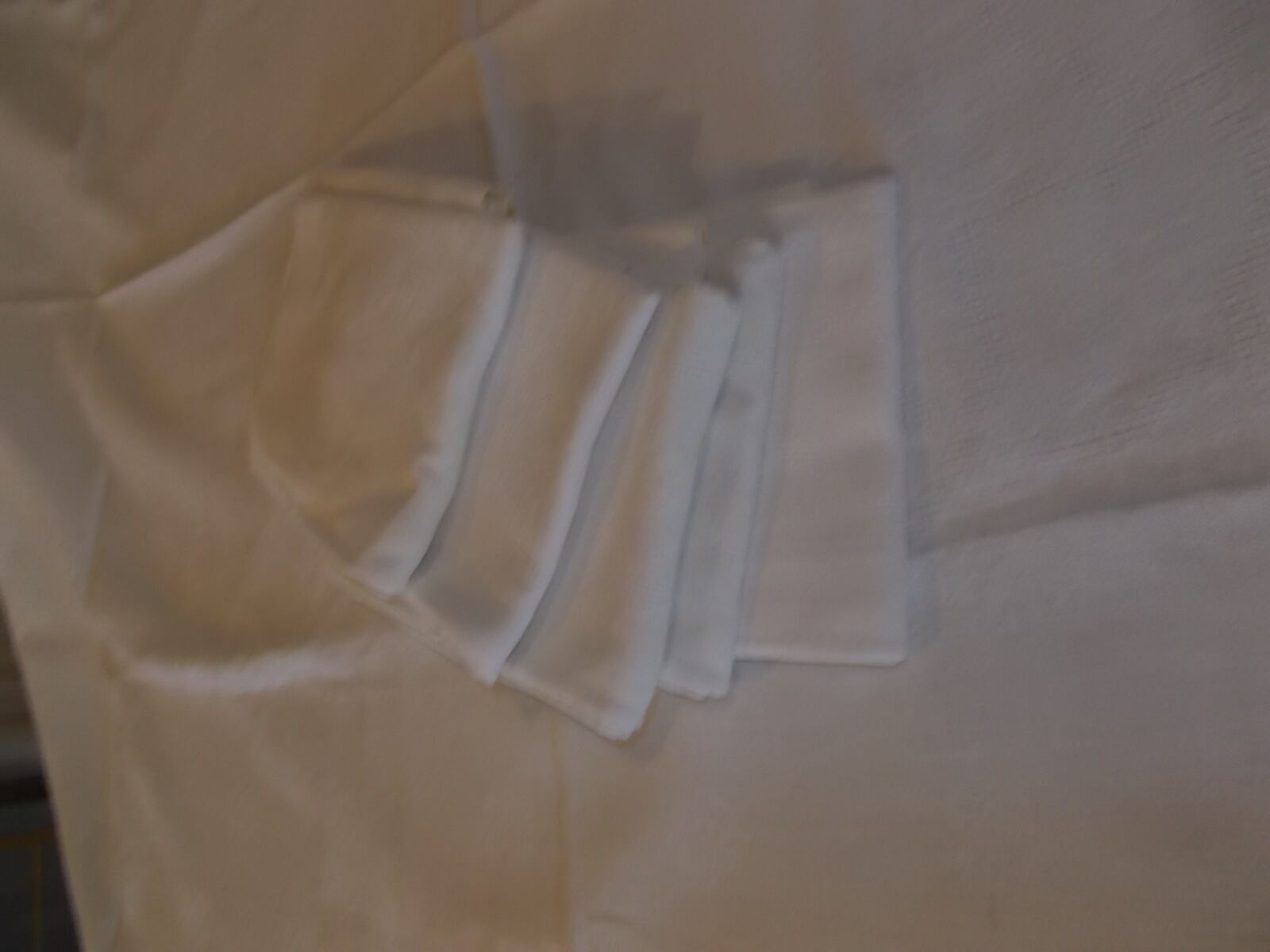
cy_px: 476
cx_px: 635
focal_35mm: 26
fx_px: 954
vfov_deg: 53.1
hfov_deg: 67.3
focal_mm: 4.6
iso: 200
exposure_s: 1/25
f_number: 3.2
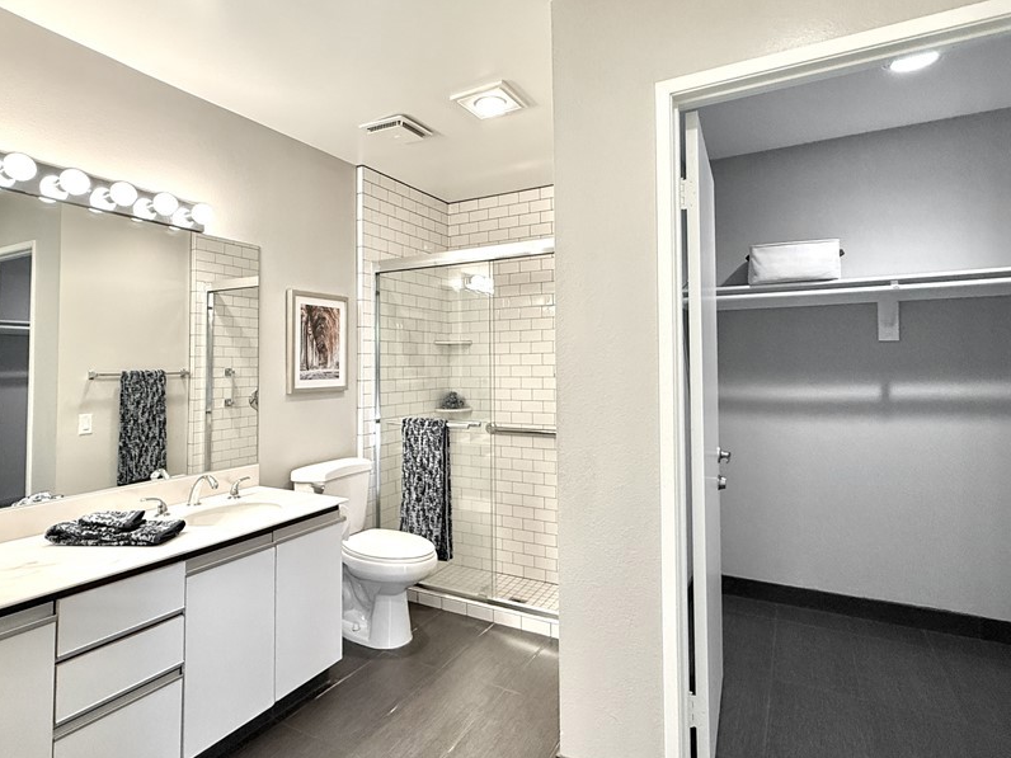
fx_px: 526
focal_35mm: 18
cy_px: 383
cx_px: 462
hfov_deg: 87.6
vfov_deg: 71.6
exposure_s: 1/120
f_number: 2.2
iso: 250
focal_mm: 2.22
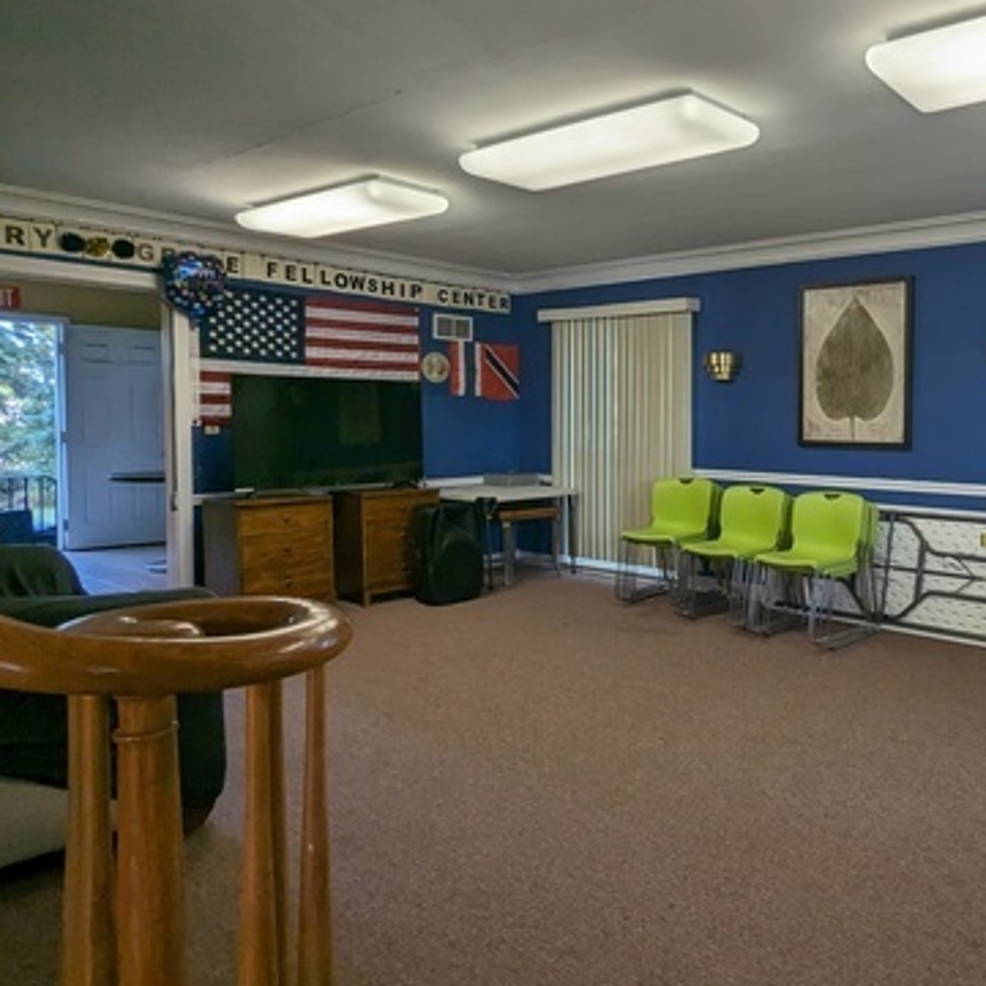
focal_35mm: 25
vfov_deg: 62.8
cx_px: 795
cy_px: 451
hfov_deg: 58.0
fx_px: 806
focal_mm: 2.35
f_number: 2.2
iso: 66
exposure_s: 1/120
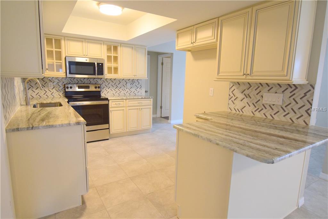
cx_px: 164
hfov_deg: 81.2
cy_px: 110
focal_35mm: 21
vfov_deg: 59.5
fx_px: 191
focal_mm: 14
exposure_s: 1/60
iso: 1600
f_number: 5
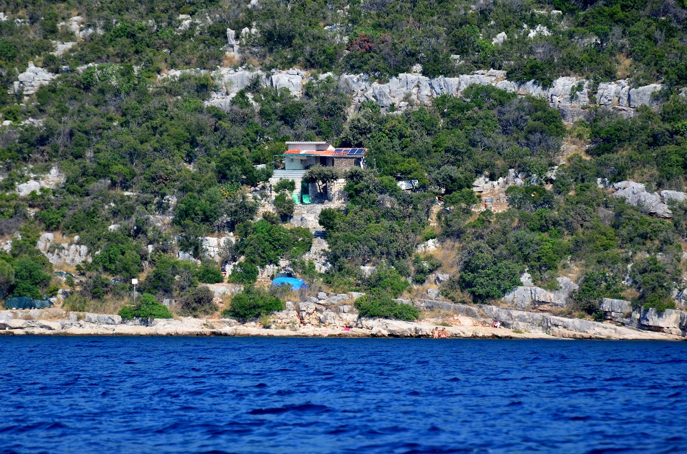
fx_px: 8567
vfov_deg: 3.0
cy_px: 227
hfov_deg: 4.6
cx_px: 344
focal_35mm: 450
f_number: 5.6
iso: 400
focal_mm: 300
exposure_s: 1/1250
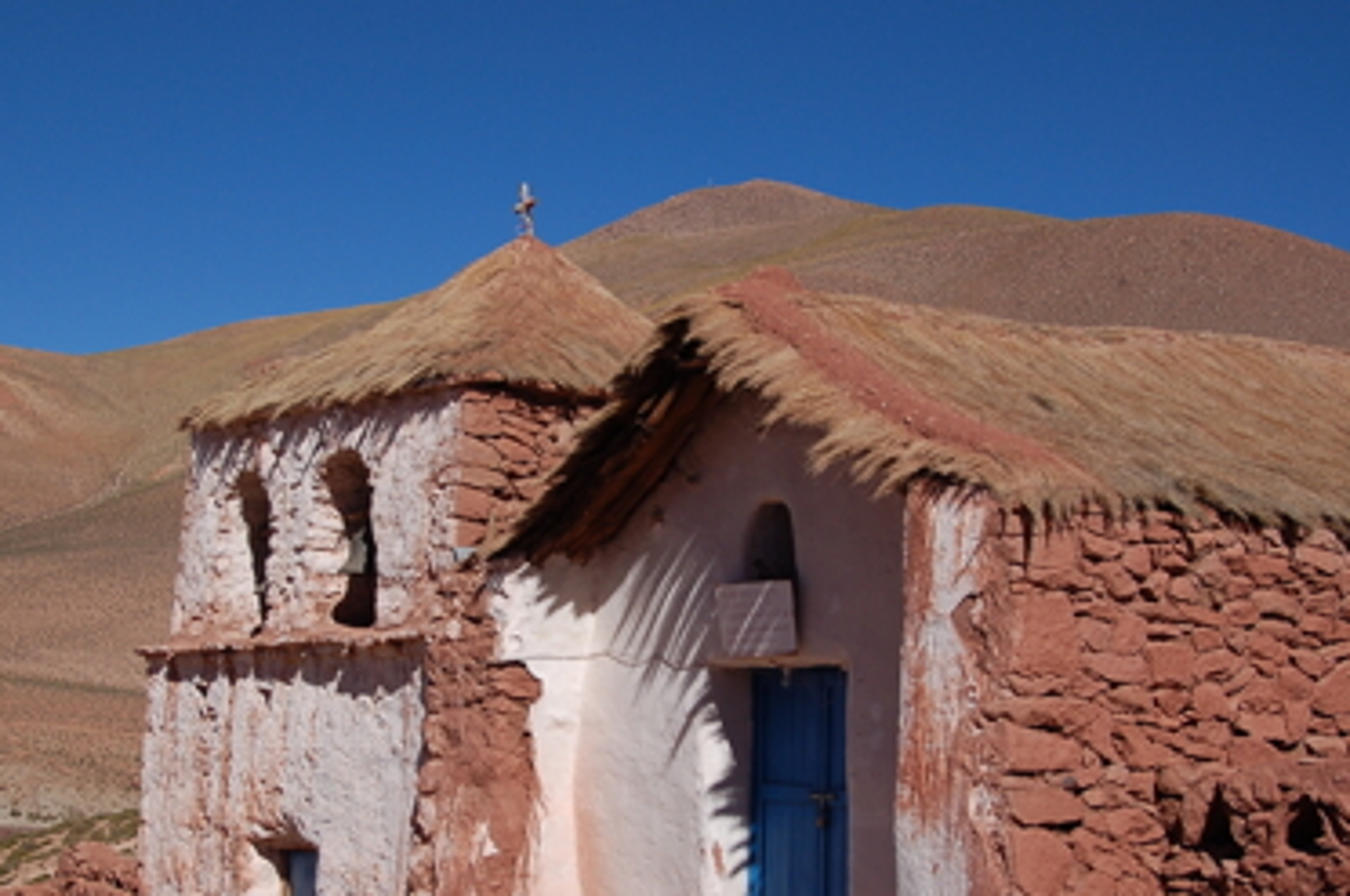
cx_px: 573
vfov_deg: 19.0
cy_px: 649
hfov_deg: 28.5
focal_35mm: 71
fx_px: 2659
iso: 200
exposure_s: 1/3200
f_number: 4.2
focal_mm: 32
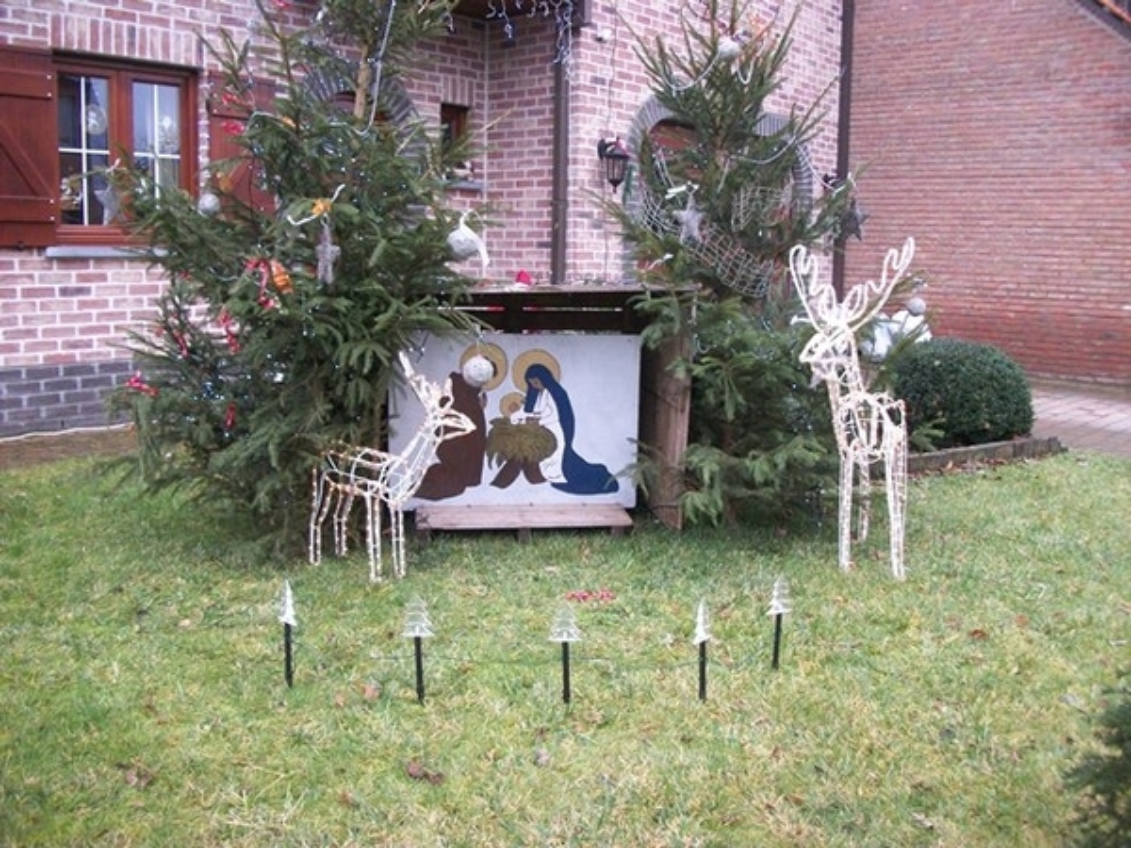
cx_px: 566
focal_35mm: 32
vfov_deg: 44.2
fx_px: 1046
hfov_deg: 56.8
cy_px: 424
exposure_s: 1/125
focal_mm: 5.7
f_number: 2.9
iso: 185
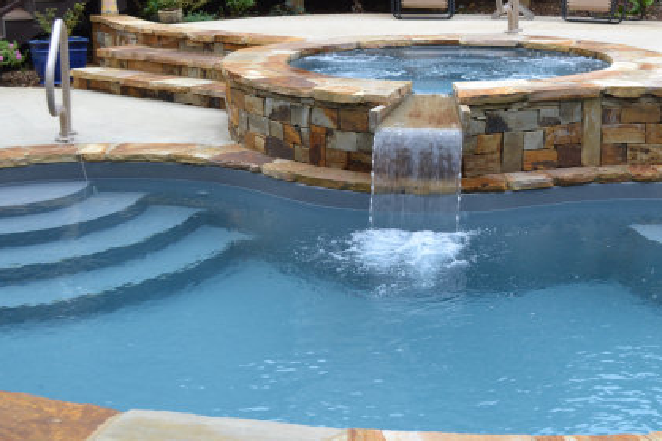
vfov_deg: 24.0
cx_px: 500
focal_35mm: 56
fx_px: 1029
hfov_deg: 34.9
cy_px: 136
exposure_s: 1/125
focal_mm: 24
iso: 400
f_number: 5.6
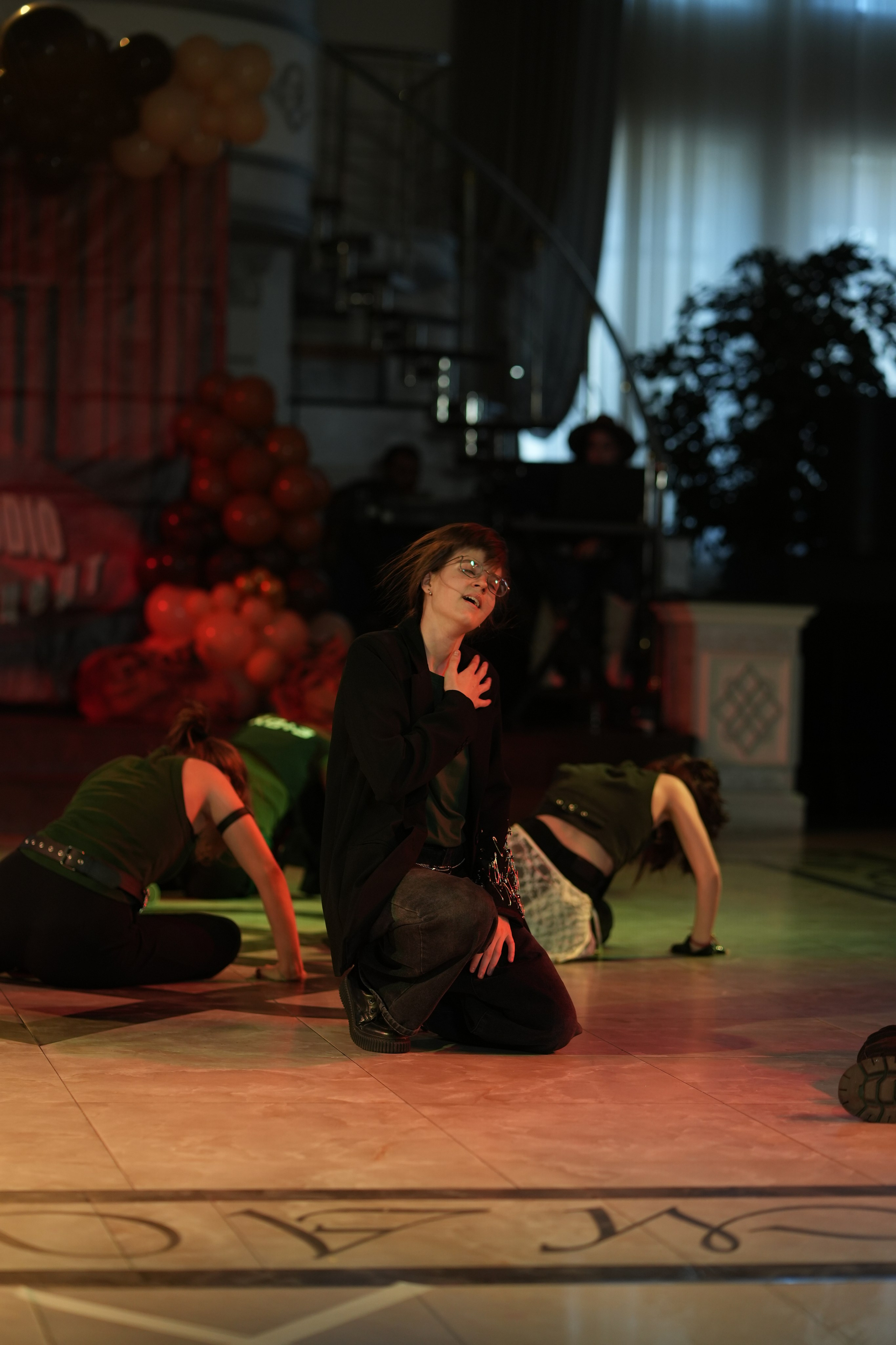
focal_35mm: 85
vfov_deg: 23.9
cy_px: 672
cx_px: 448
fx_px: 3173
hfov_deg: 16.1
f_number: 2.2
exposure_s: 1/400
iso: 800
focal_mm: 85
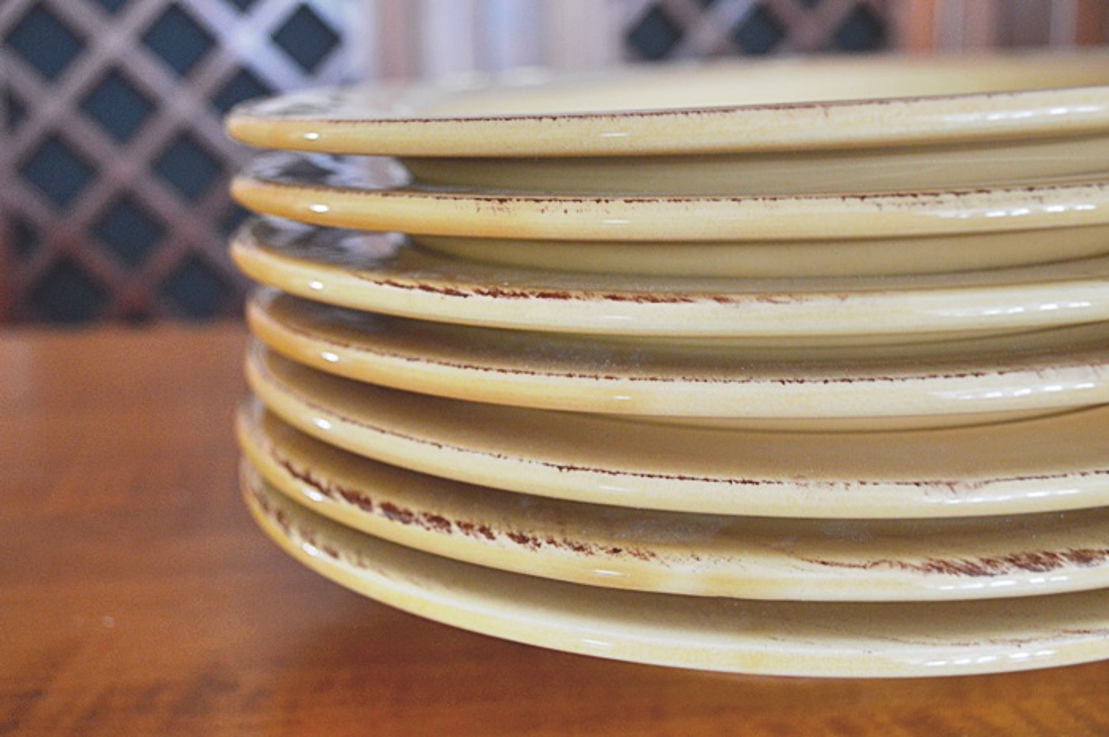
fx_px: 1338
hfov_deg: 45.0
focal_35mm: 44
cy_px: 368
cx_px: 554
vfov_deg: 30.8
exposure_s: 1/15
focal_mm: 29
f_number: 4.5
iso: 1400
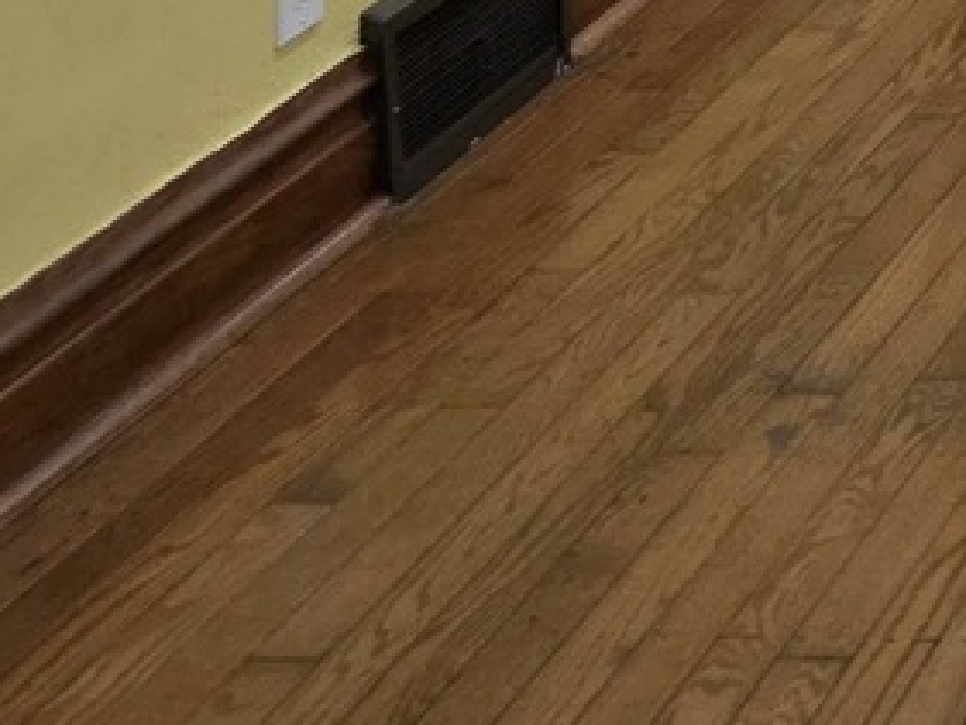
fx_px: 3294
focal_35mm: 118
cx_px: 2049
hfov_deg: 13.7
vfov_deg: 10.6
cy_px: -1065
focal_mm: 6.3
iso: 320
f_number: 1.7
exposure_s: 1/120
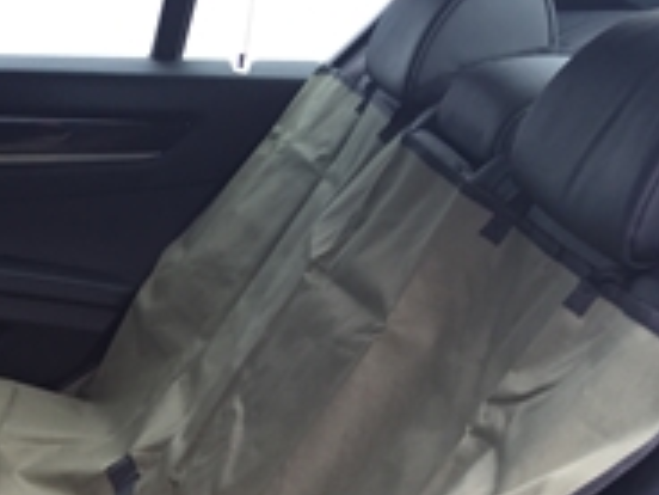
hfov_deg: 25.6
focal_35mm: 70
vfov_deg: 20.2
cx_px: -79
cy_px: 529
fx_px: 1333
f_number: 2.2
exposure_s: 1/50
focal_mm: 4.15
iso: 40
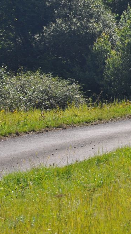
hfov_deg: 3.0
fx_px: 2490
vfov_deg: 5.4
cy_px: 68
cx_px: 204
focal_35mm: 403
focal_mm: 105
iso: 200
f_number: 7.1
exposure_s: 1/800
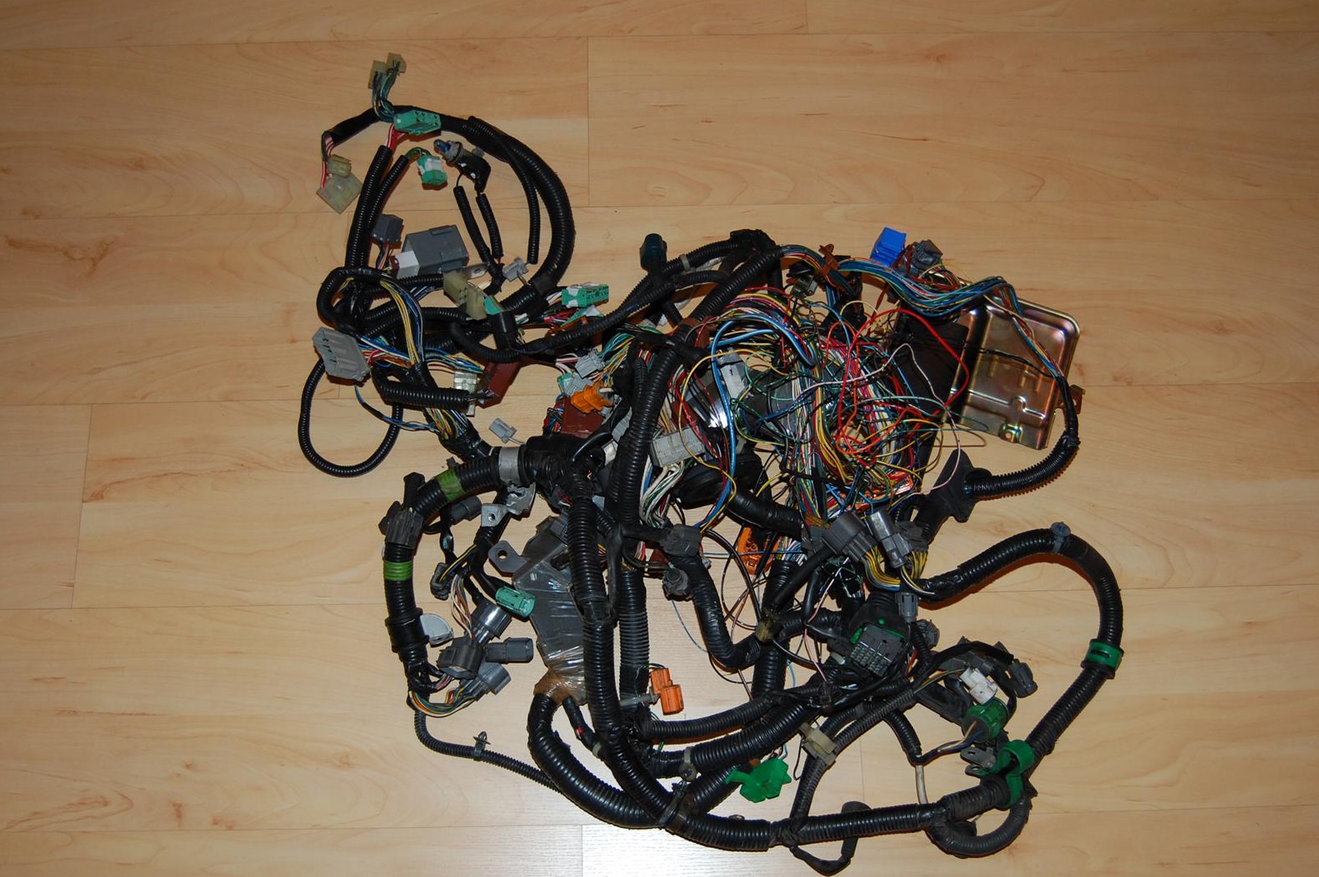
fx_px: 1464
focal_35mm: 40
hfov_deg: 48.5
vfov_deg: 33.4
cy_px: 446
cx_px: 644
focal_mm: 26
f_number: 4
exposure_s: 1/60
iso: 400
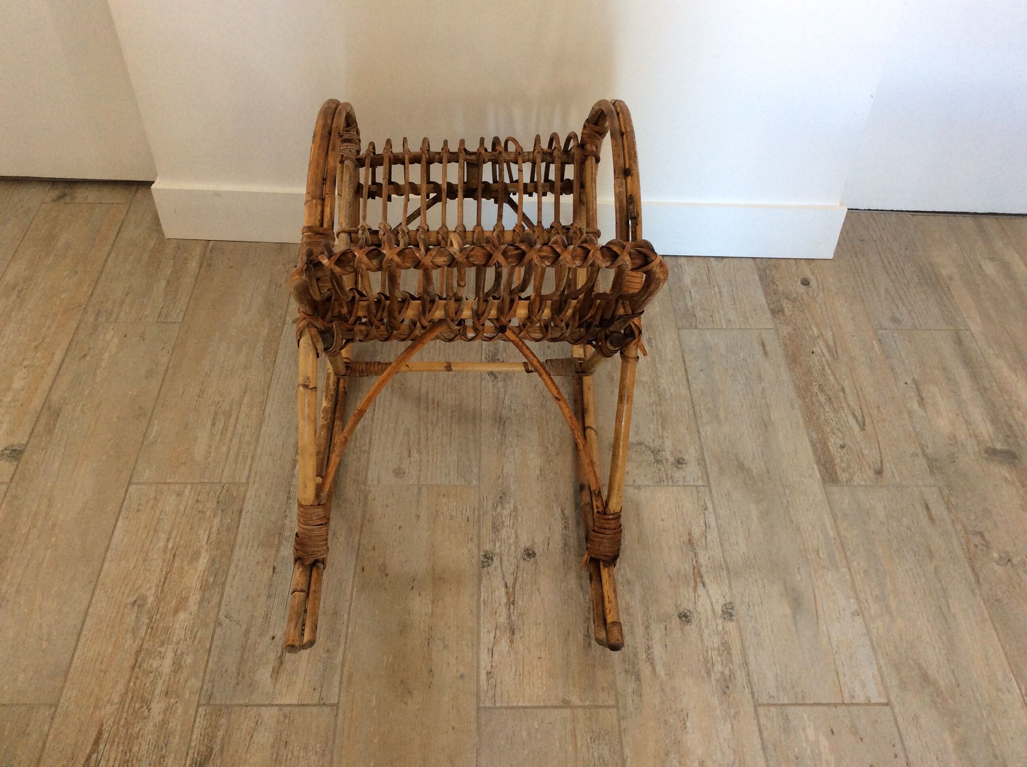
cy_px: 384
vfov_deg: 44.1
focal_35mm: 32
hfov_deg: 56.9
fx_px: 948
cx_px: 514
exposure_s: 1/25
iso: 64
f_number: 2.4
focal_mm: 3.3
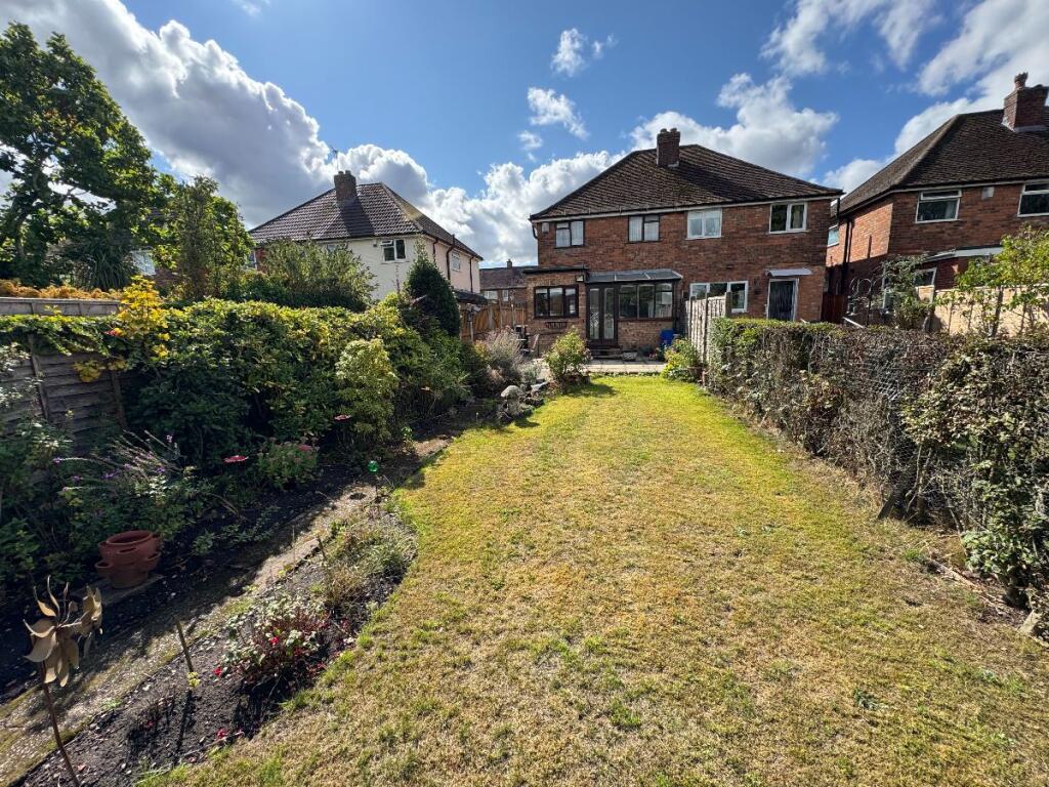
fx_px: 424
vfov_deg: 85.7
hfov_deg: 102.1
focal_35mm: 14
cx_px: 524
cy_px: 394
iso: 40
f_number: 2.2
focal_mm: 2.22
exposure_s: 1/879
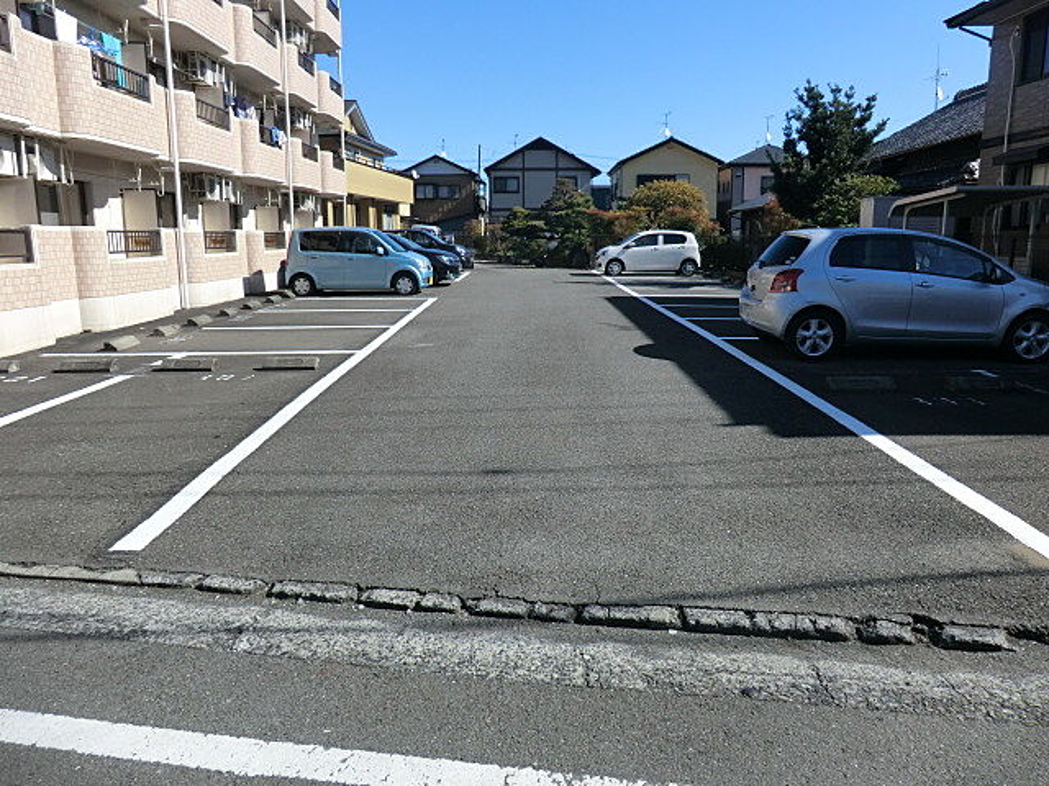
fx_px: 727
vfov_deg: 56.8
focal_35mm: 24
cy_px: 393
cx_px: 524
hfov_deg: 71.6
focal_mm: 4.3
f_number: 7.5
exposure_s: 1/200
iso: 80
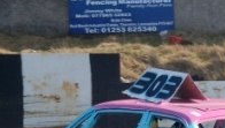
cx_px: 293
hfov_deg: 5.4
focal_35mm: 399
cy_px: 170
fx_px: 2384
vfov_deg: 3.1
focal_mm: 78
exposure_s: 1/800
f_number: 5.6
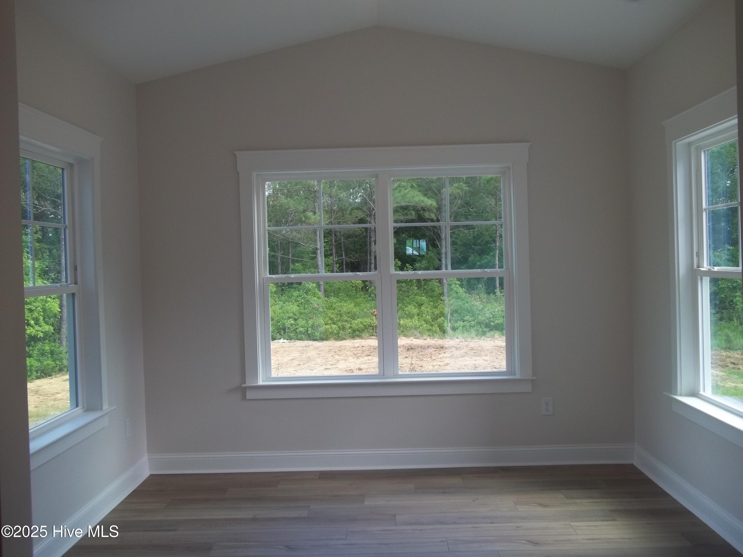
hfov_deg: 56.8
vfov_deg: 44.2
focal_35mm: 32
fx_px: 687
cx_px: 372
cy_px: 278
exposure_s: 1/100
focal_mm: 5.7
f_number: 2.9
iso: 64
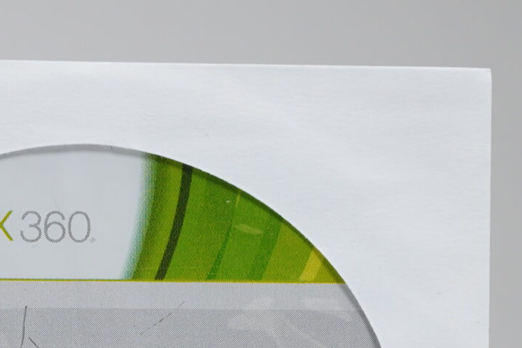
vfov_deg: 8.8
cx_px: 74
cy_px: 465
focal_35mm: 154
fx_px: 2233
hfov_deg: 13.2
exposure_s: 1/60
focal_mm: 43
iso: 1000
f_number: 5.6
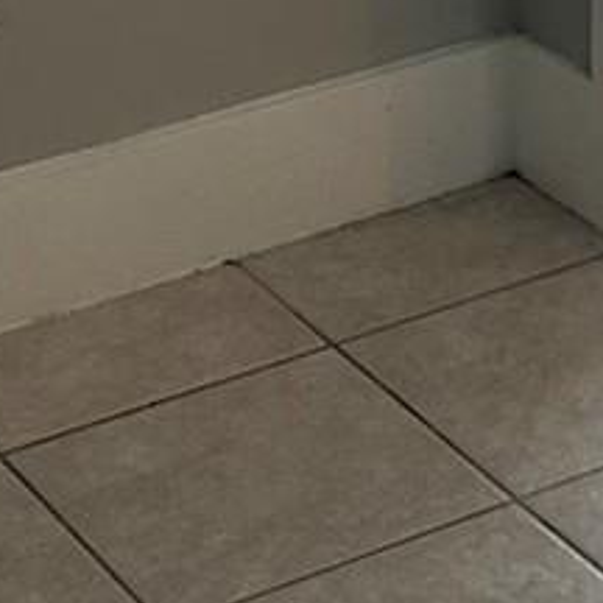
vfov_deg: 9.6
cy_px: -625
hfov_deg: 10.0
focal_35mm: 170
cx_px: 896
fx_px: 3350
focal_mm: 5.7
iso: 125
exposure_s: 1/101
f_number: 1.5
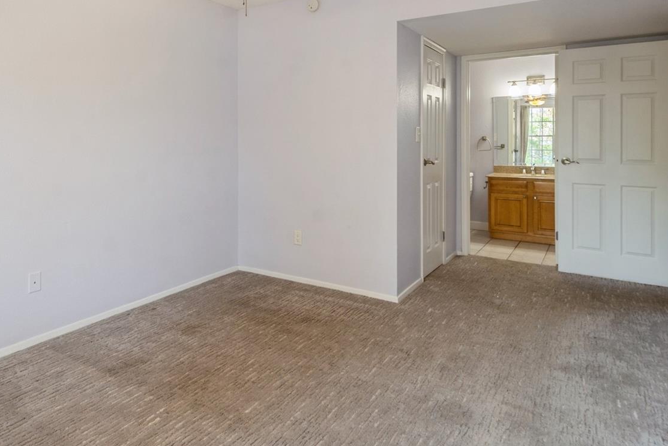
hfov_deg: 73.7
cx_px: 273
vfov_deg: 52.6
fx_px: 440
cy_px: 146
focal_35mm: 24
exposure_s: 1/13
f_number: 8
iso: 200
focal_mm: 11
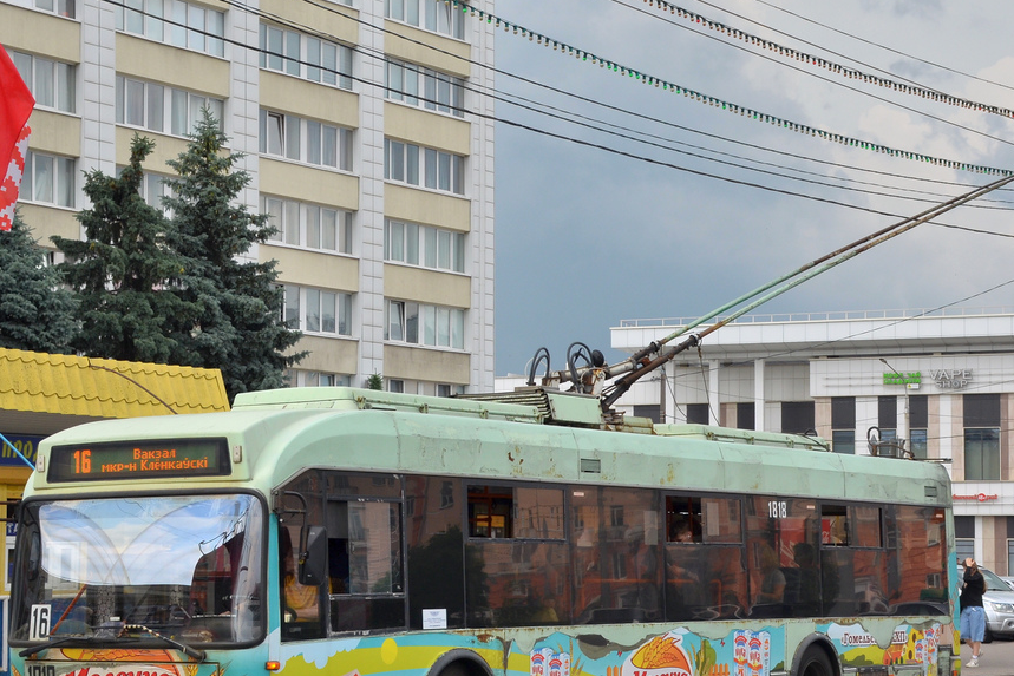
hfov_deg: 26.3
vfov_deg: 17.7
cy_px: 369
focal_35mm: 77
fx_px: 2169
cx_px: 483
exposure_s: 1/320
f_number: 7.1
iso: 320
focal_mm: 34
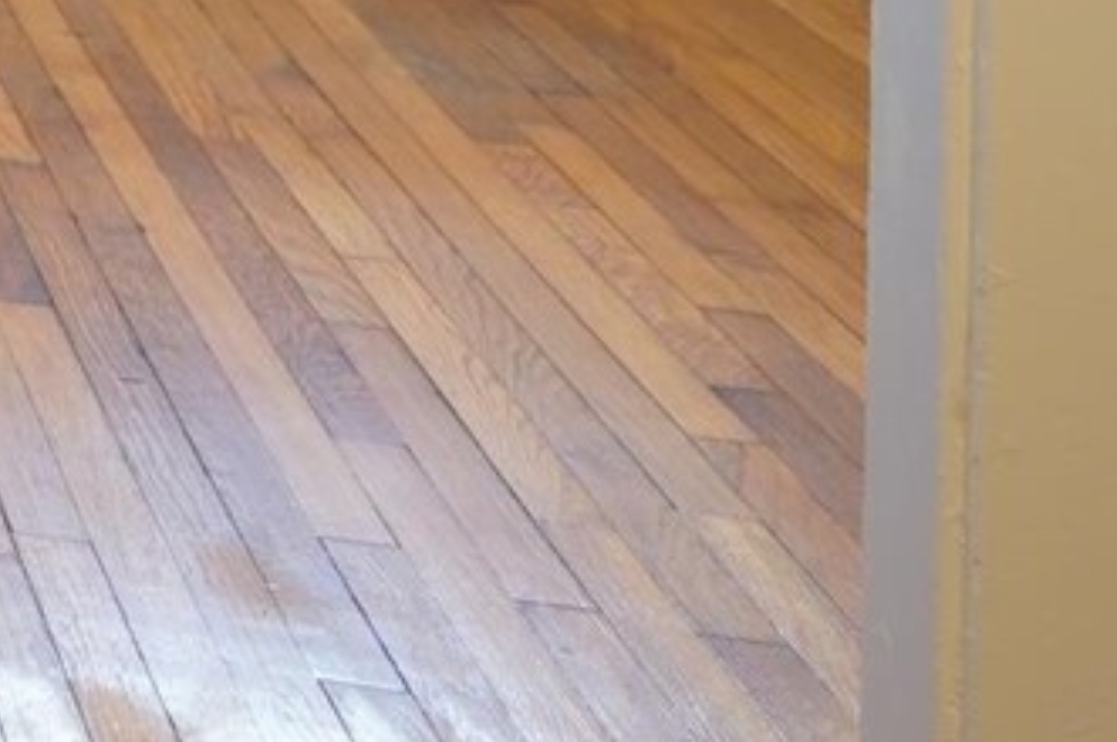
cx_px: -1880
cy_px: -924
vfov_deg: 11.7
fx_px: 3069
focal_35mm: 99
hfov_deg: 12.8
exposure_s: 1/30
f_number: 4
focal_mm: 16
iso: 800
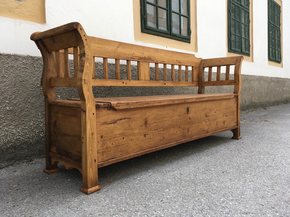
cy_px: 108
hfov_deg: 61.7
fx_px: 243
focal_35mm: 29
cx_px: 145
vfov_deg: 48.2
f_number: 2.2
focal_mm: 4.15
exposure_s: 1/442
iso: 25
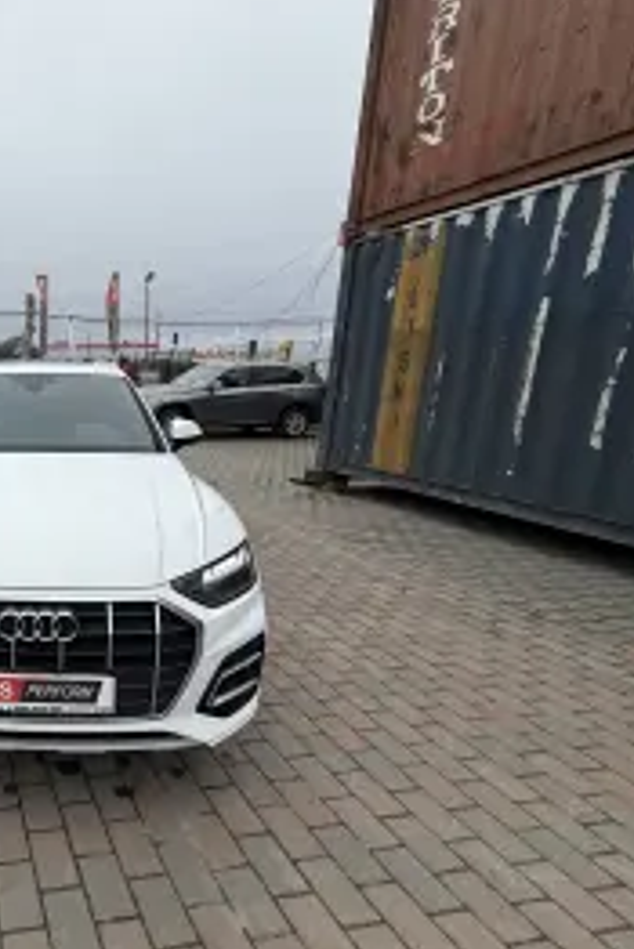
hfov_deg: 50.5
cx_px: 4
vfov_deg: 83.9
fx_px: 528
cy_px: 474
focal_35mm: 20
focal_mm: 2.22
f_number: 2.2
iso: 50
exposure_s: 1/638
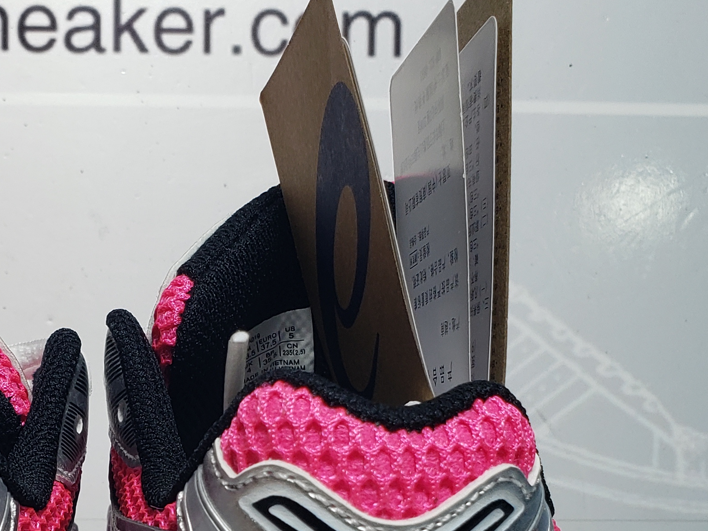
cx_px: 102
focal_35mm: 67
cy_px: 593
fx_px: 1370
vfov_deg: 20.8
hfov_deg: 28.1
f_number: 2.4
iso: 50
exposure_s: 1/235
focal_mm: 4.3
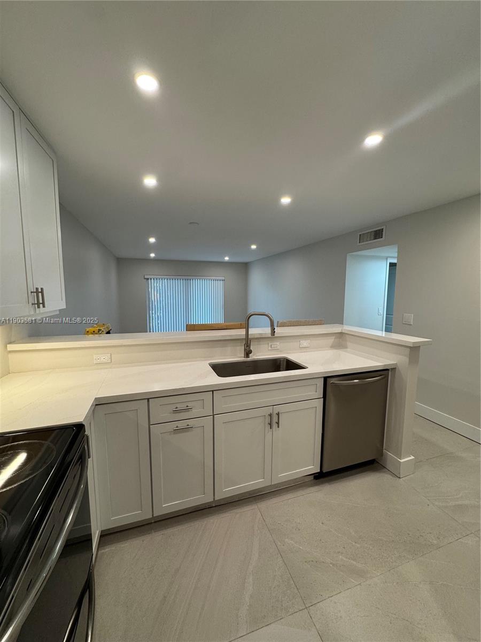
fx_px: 259
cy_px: 321
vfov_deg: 102.1
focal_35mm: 14
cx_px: 240
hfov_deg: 85.7
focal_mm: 2.22
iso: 160
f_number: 2.2
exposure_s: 1/120
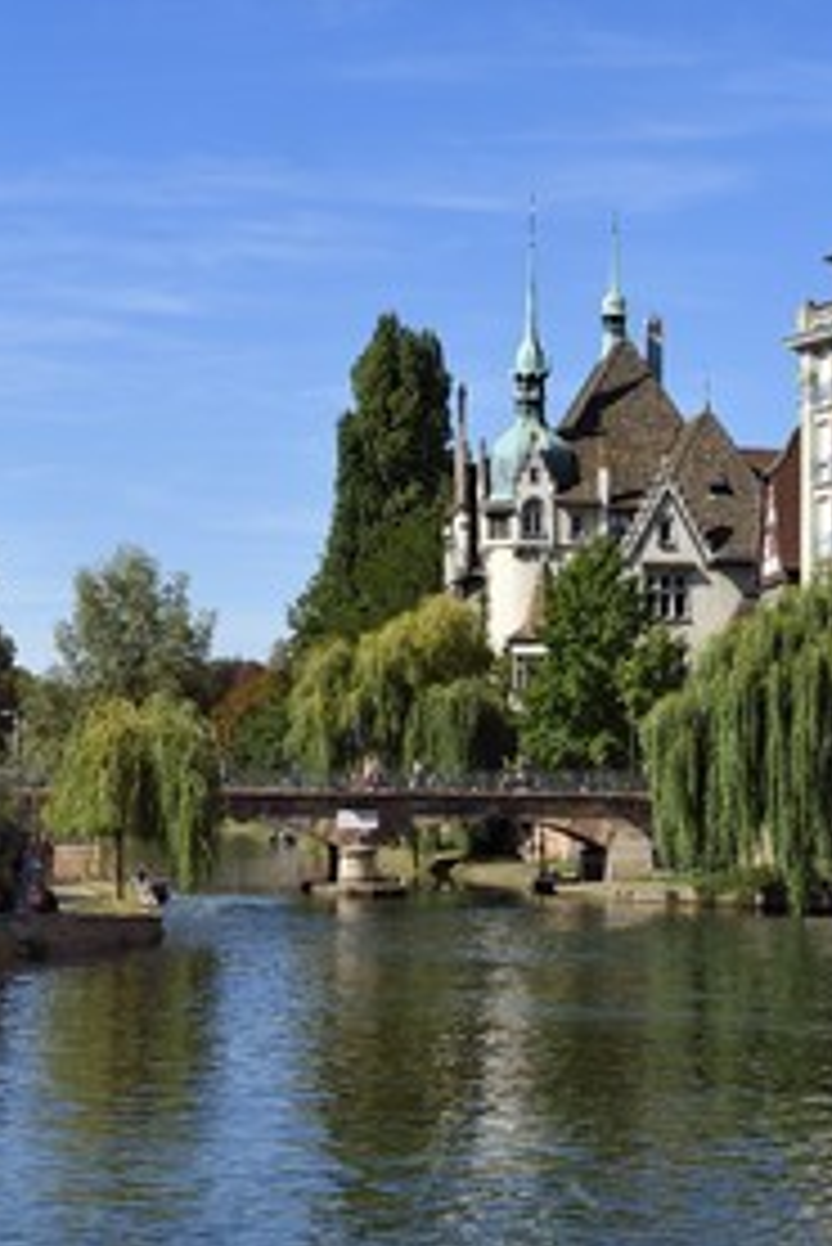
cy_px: 625
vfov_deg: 21.7
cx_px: 567
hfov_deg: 14.5
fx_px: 3254
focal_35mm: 94
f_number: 13
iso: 200
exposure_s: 1/250
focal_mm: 62
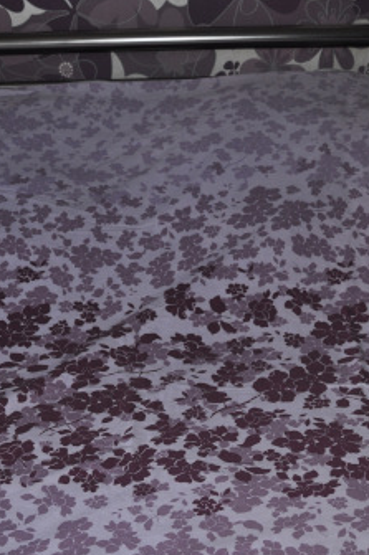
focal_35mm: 60
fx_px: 925
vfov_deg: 31.9
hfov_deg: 22.6
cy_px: 499
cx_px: 184
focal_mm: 21
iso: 500
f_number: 3.8
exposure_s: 1/60
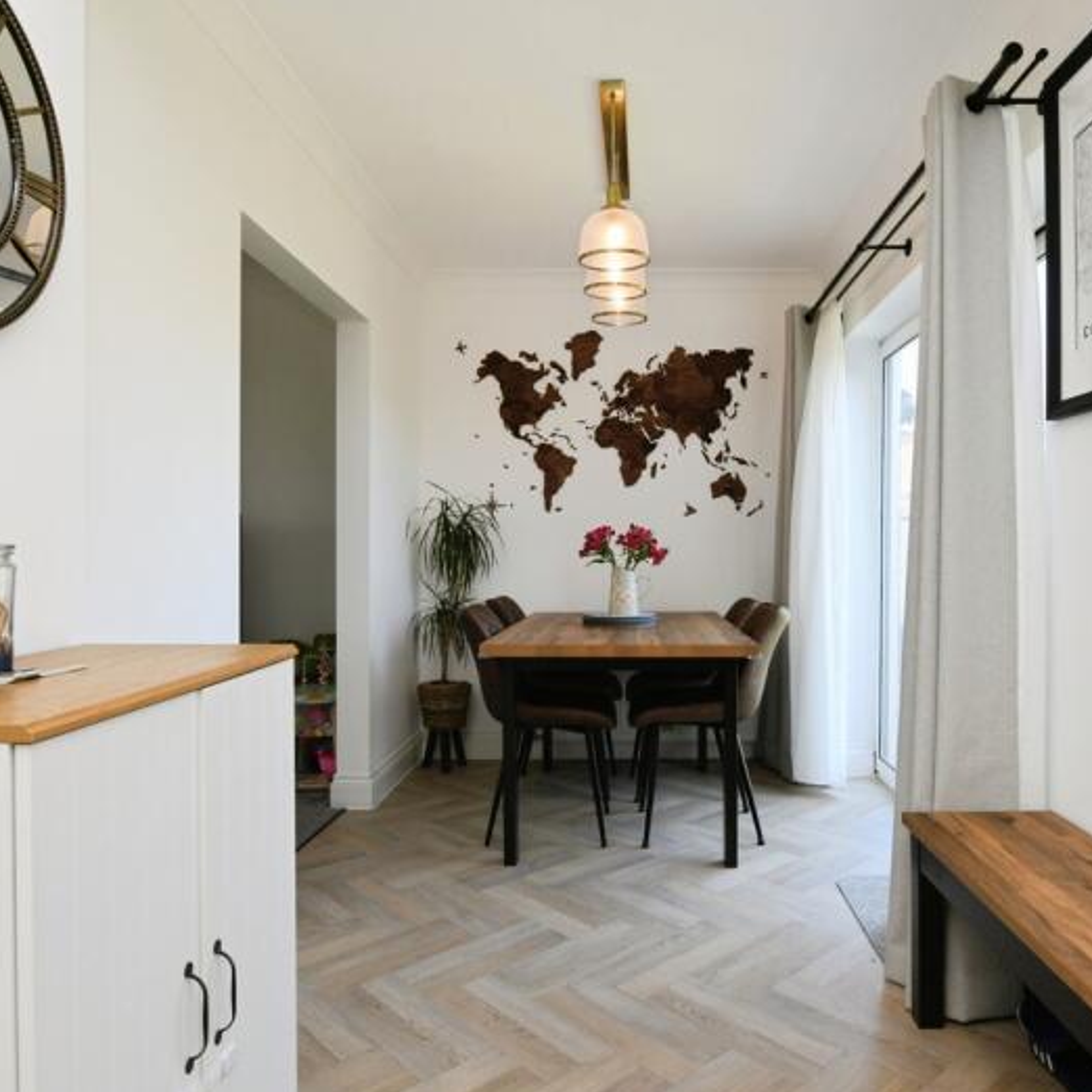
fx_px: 892
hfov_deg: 62.8
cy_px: 562
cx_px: 600
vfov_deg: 62.9
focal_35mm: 25
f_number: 11
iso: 640
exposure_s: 1/60
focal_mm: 15
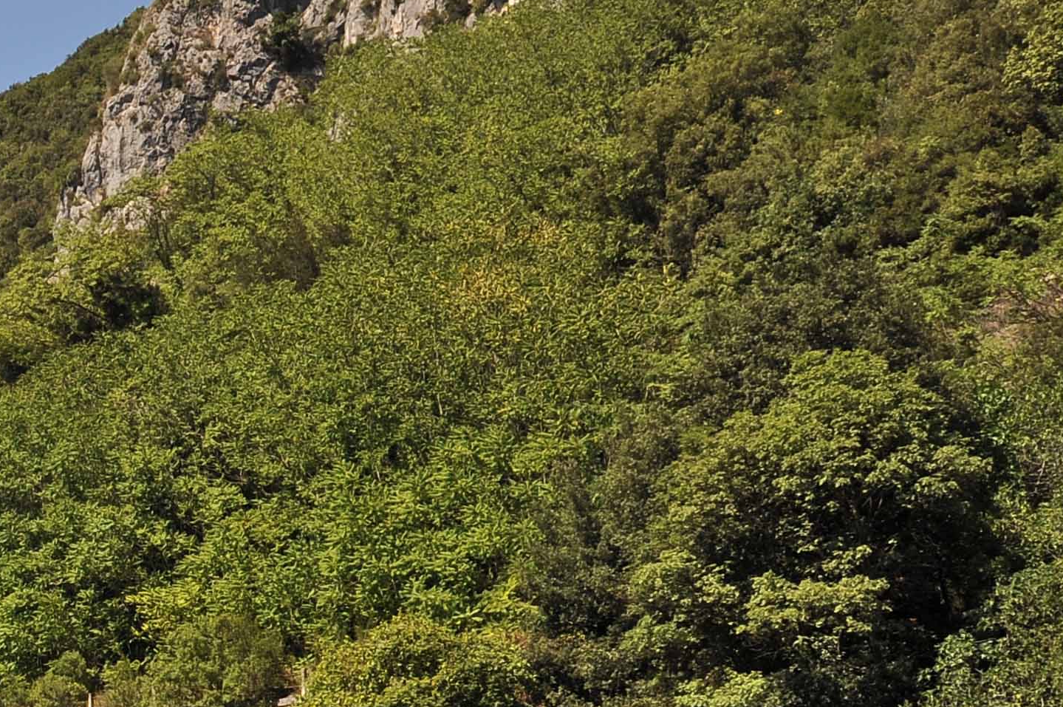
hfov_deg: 24.2
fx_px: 2095
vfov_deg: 18.5
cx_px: -395
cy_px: 751
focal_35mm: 71
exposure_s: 1/160
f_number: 16
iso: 200
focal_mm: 24
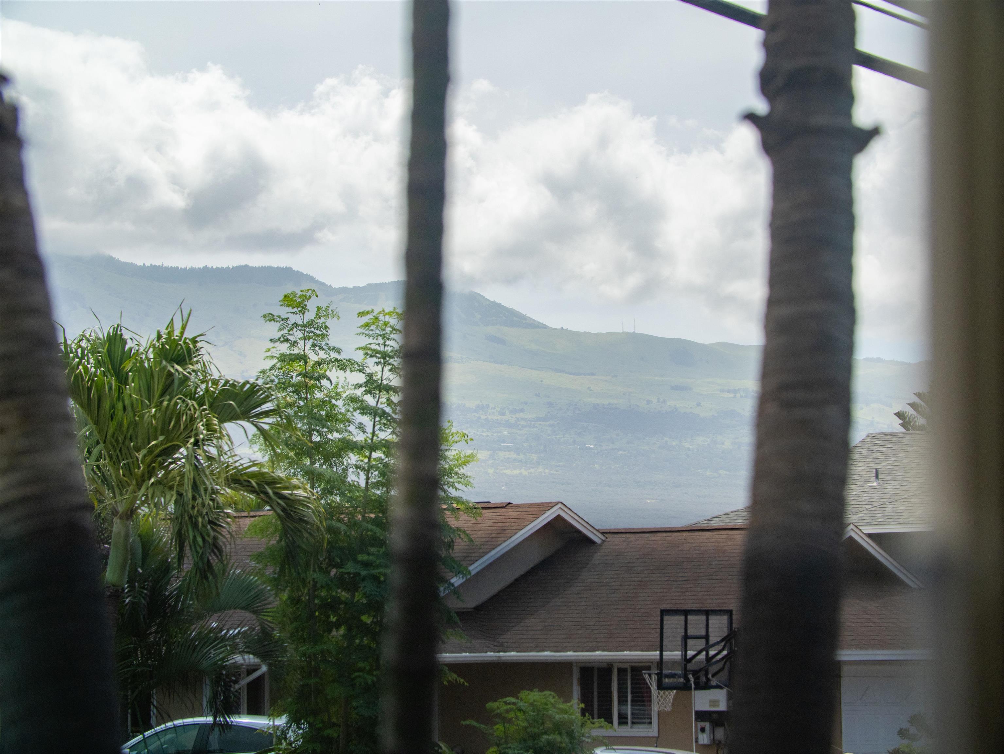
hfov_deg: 14.7
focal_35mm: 134
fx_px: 3888
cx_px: 502
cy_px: 377
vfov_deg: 11.1
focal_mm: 67
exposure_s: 1/800
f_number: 5.6
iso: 400
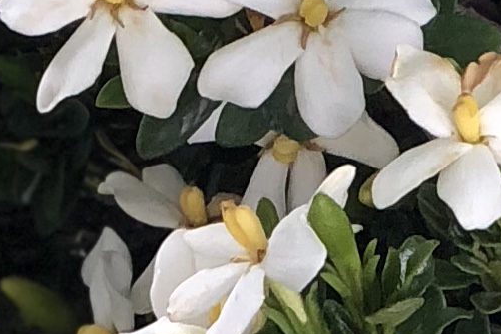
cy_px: -762
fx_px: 6041
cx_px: 393
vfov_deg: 3.1
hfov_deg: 4.7
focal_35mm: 434
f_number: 2.4
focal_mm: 6
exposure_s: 1/60
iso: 50
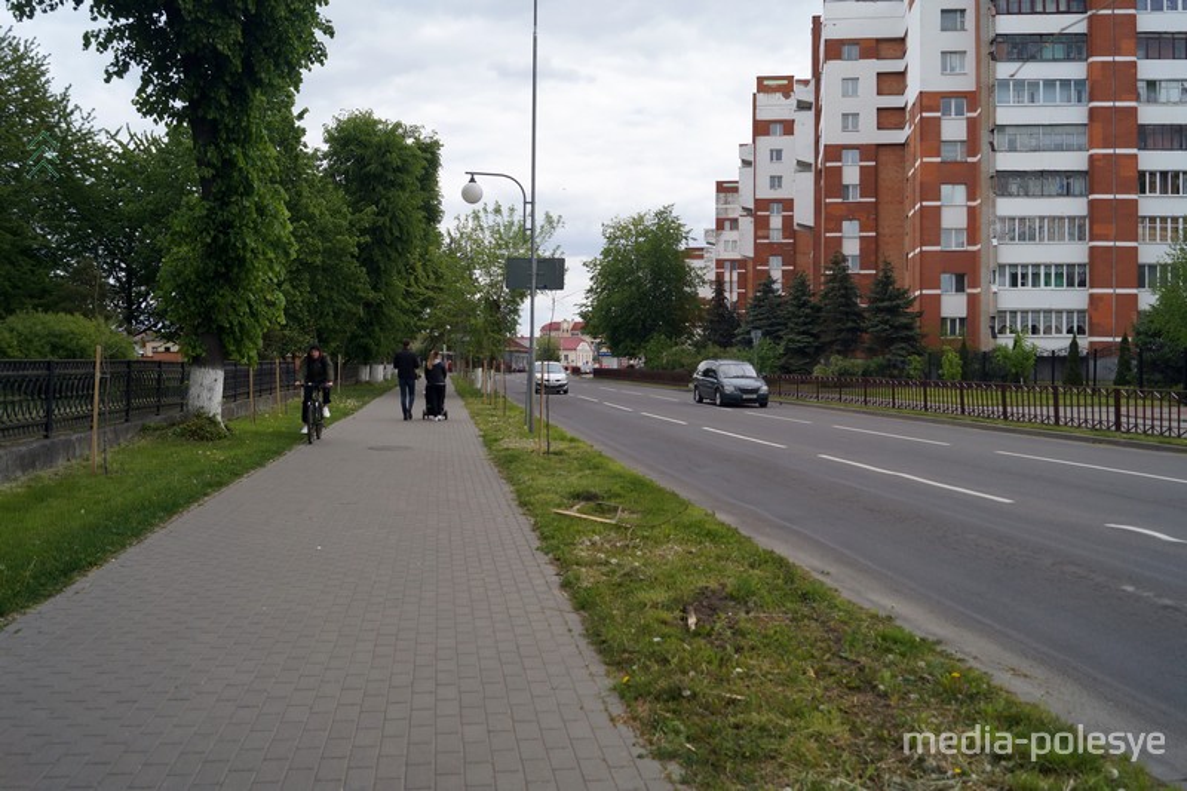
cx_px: 594
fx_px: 890
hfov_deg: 67.4
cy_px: 396
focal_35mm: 27
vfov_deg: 47.9
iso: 100
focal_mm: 18
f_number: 5.6
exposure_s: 1/500
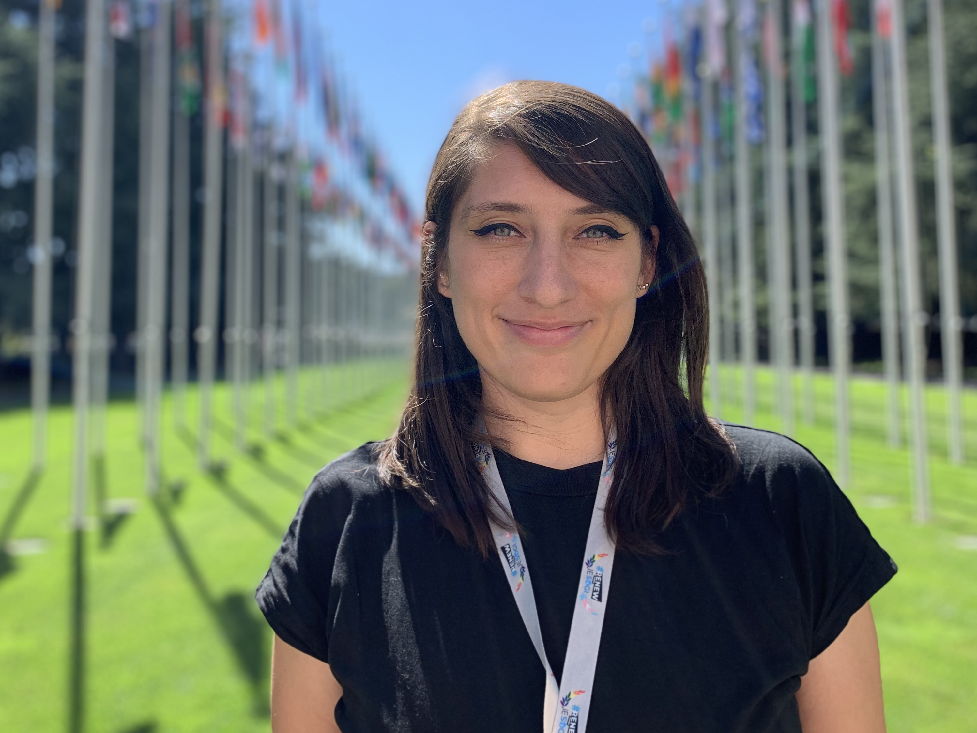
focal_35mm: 35
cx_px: 466
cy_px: 241
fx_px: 988
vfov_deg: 40.2
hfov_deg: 52.6
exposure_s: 1/1043
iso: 25
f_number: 1.8
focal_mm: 4.25
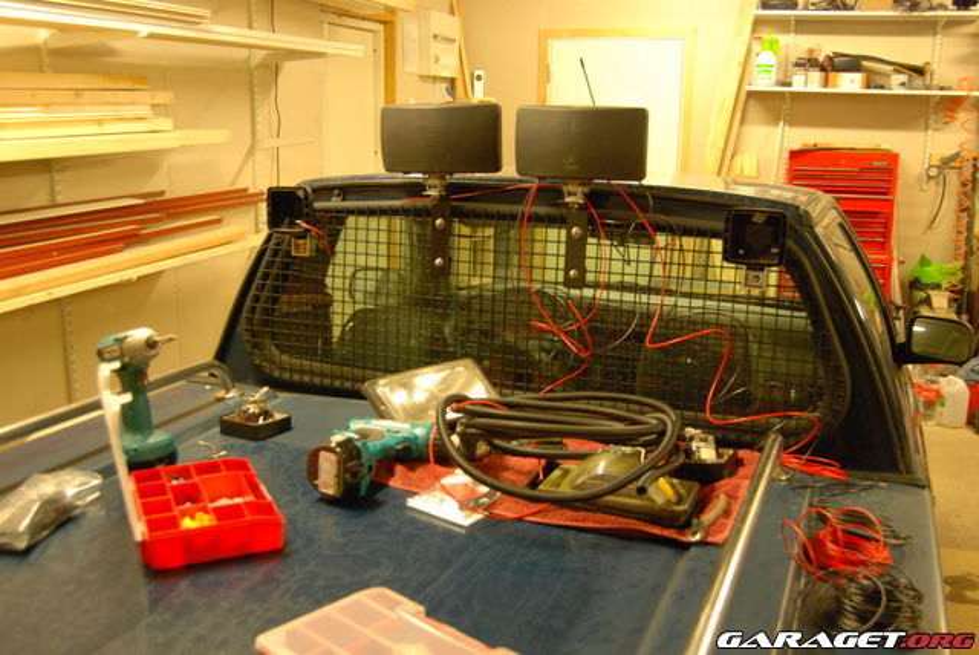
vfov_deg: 38.4
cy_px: 328
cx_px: 490
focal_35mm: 34
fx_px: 939
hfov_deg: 55.1
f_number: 4.5
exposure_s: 1/15
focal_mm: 23
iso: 800
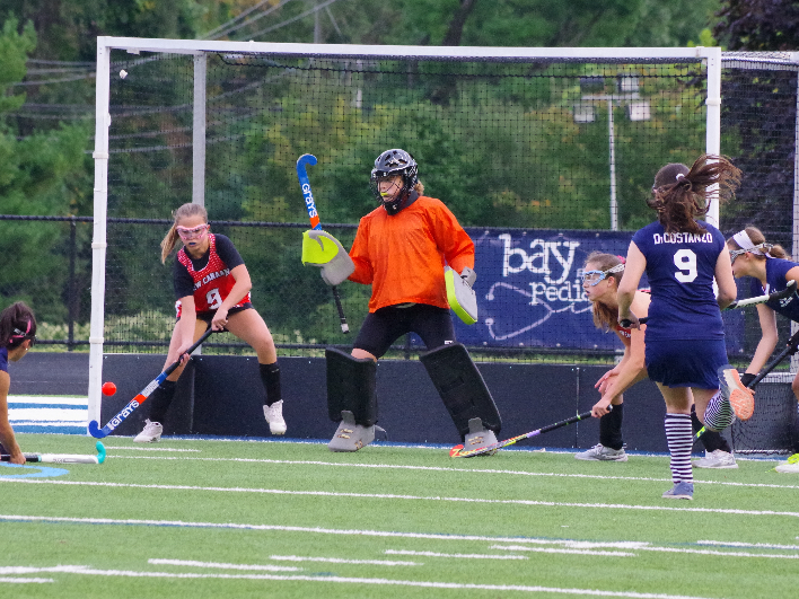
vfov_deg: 3.0
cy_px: 300
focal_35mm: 489
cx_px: 431
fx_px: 11287
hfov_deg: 4.1
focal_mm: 300
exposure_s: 1/500
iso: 12800
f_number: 10
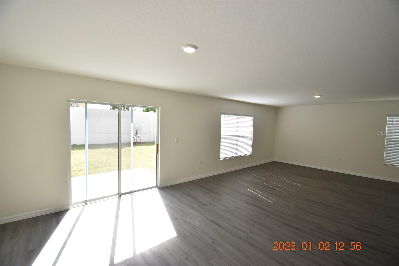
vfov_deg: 77.3
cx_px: 200
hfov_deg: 100.4
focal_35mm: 15
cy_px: 133
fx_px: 166
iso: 800
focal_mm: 10
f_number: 3.5
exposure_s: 1/750
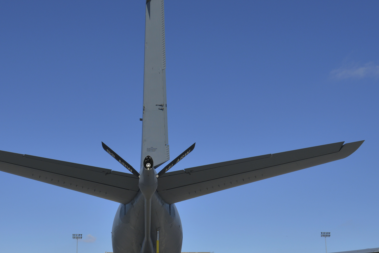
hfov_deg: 47.1
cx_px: 148
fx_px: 432
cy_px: 165
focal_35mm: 41
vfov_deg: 32.4
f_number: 8
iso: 400
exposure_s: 1/1250
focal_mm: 28
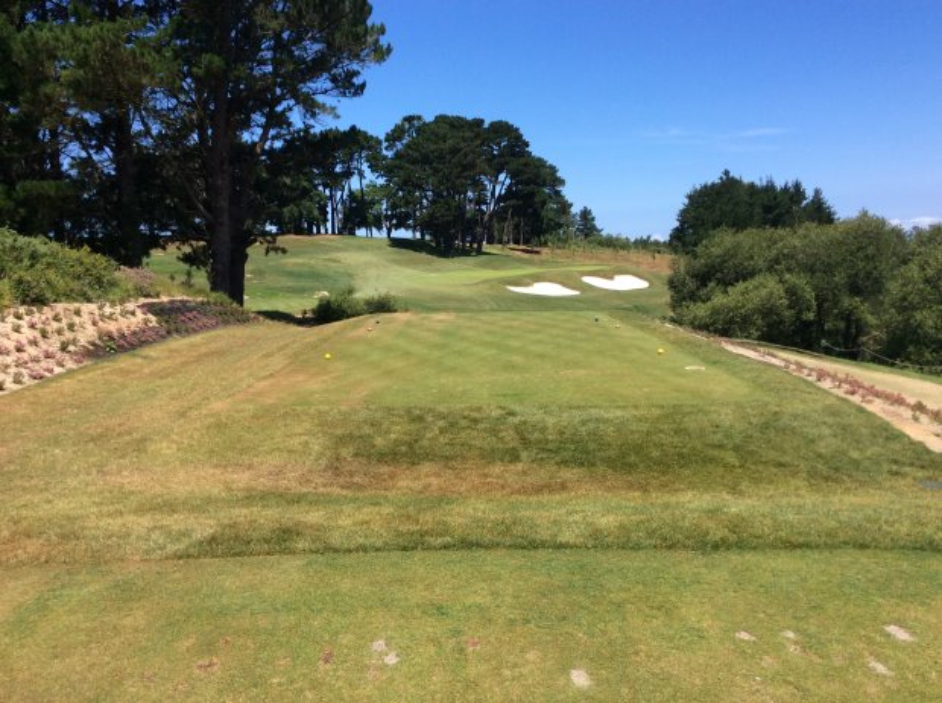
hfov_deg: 56.9
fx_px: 869
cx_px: 471
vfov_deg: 44.1
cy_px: 352
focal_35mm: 32
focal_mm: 3.3
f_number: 2.4
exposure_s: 1/1192
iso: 32
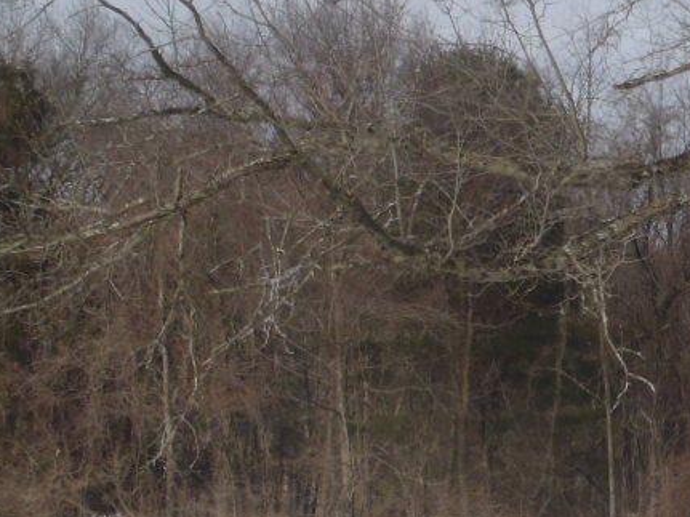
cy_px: 423
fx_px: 2013
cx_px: 962
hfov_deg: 17.8
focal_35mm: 101
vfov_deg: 14.5
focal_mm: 6.07
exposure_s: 1/100
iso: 80
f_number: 11
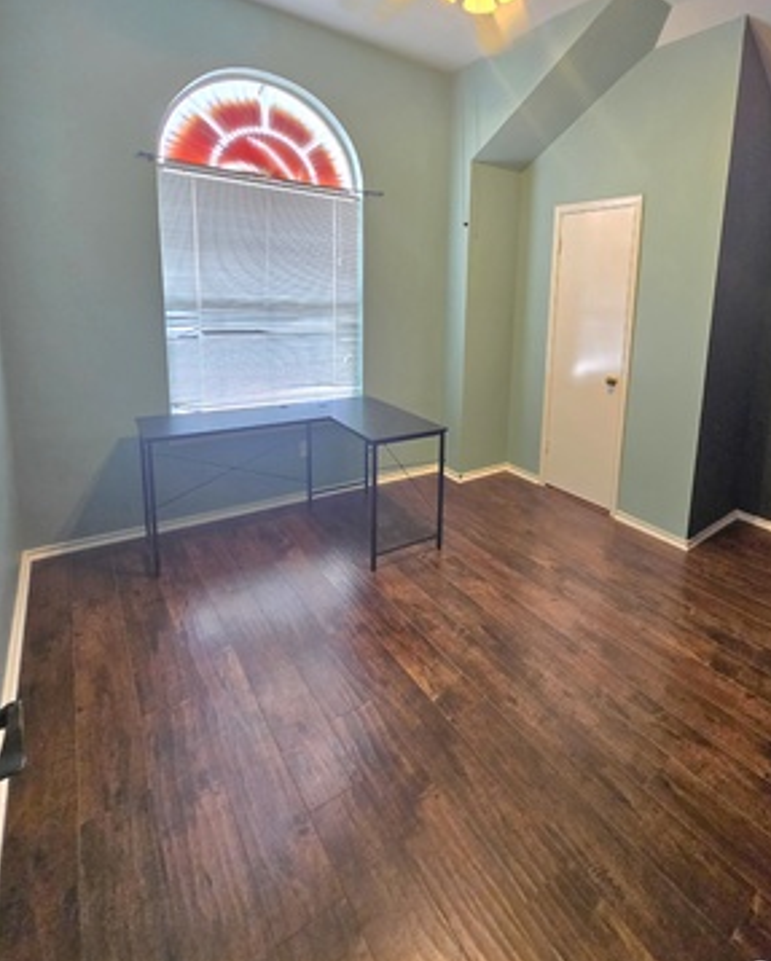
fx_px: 484
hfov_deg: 75.7
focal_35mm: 17
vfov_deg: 88.2
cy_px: 373
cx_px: 481
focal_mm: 1.7
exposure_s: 1/60.2
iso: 160
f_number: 2.2
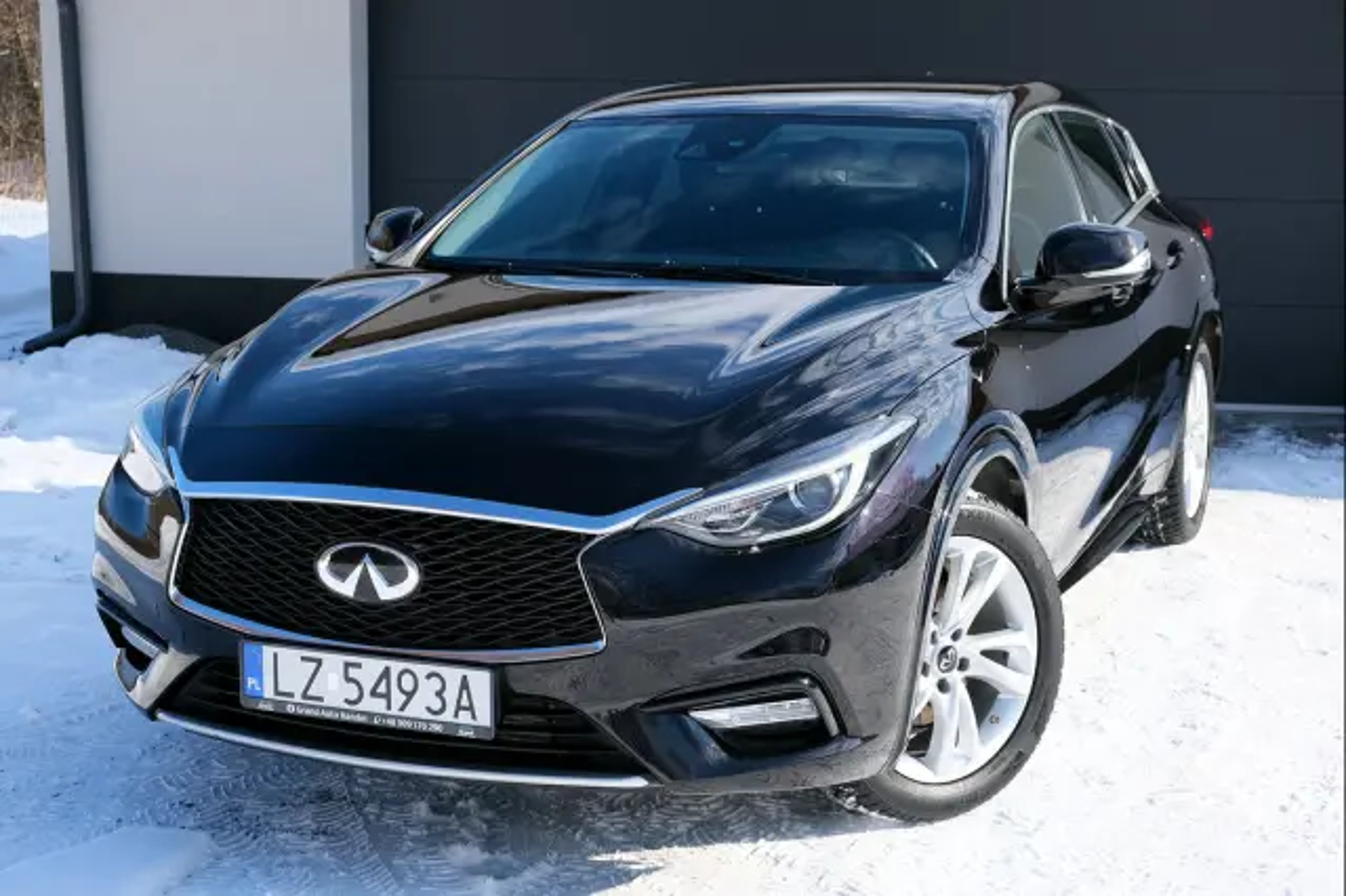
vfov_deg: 25.0
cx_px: 673
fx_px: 2018
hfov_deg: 36.9
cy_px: 448
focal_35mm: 54
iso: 320
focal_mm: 35.8
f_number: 5.6
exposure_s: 1/640
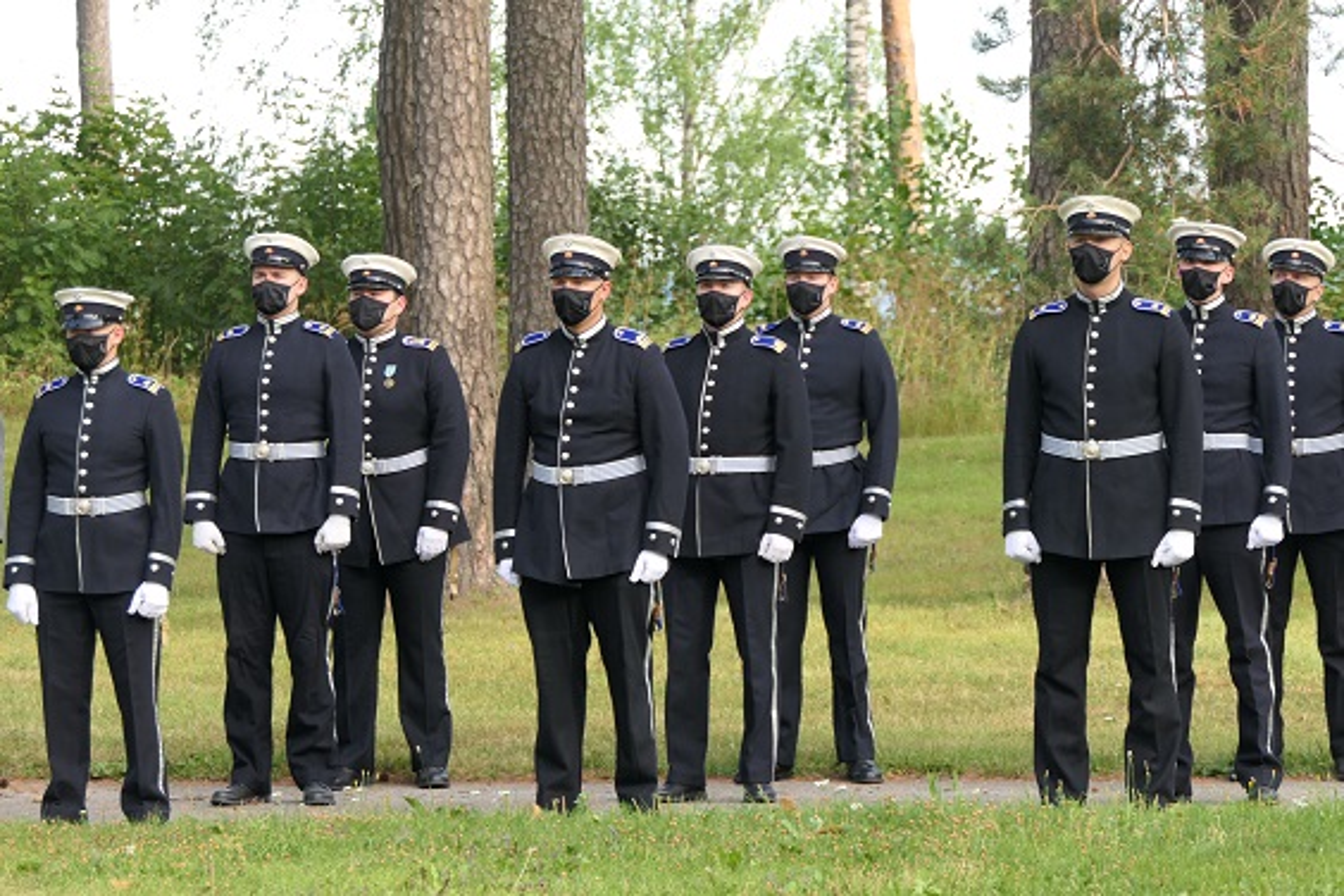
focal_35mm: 196
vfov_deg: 7.0
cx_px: 672
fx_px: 7317
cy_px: 448
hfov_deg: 10.5
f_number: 4.3
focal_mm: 71.4
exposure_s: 1/100
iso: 125
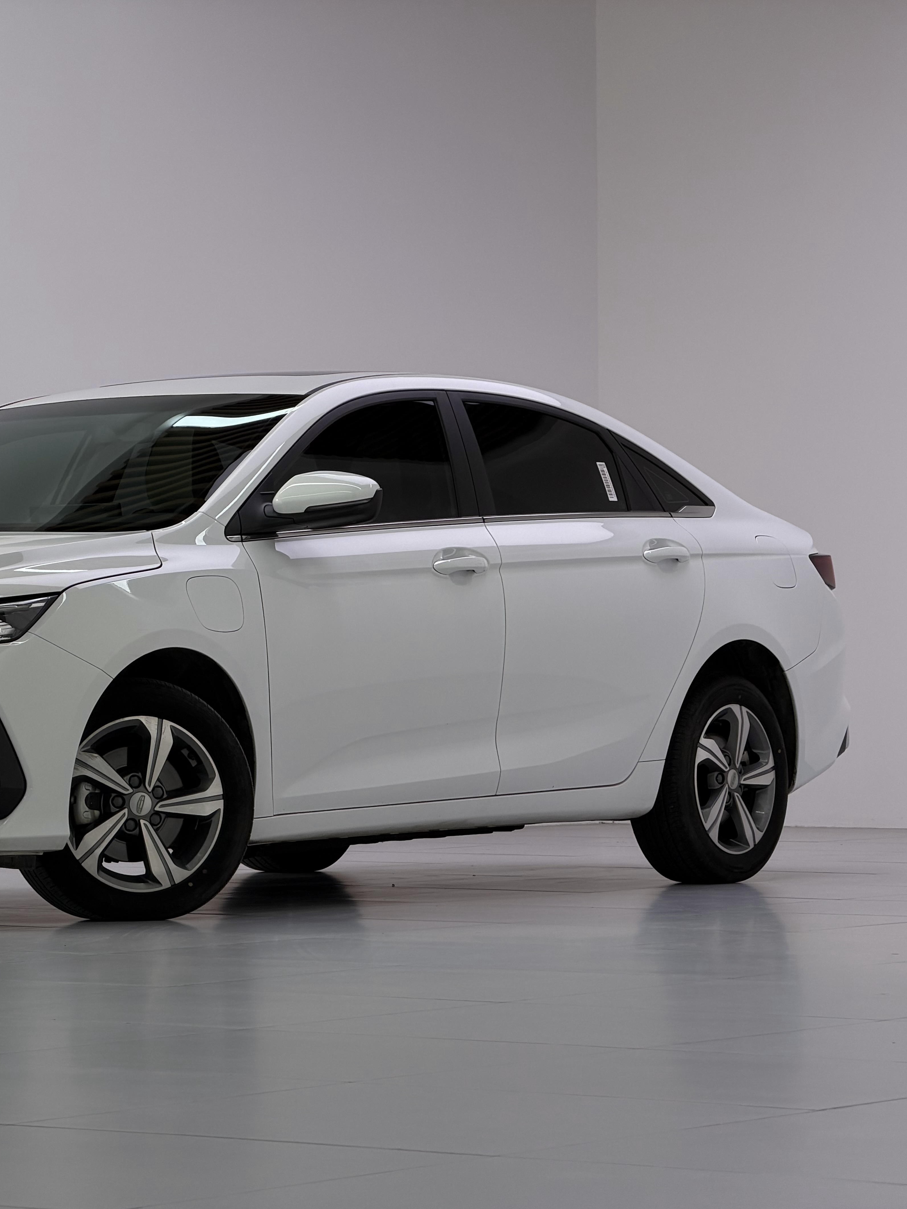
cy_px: 605
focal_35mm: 134
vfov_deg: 14.7
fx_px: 4682
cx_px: 185
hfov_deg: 11.0
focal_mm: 16.89
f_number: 2.8
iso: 50
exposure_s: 1/121
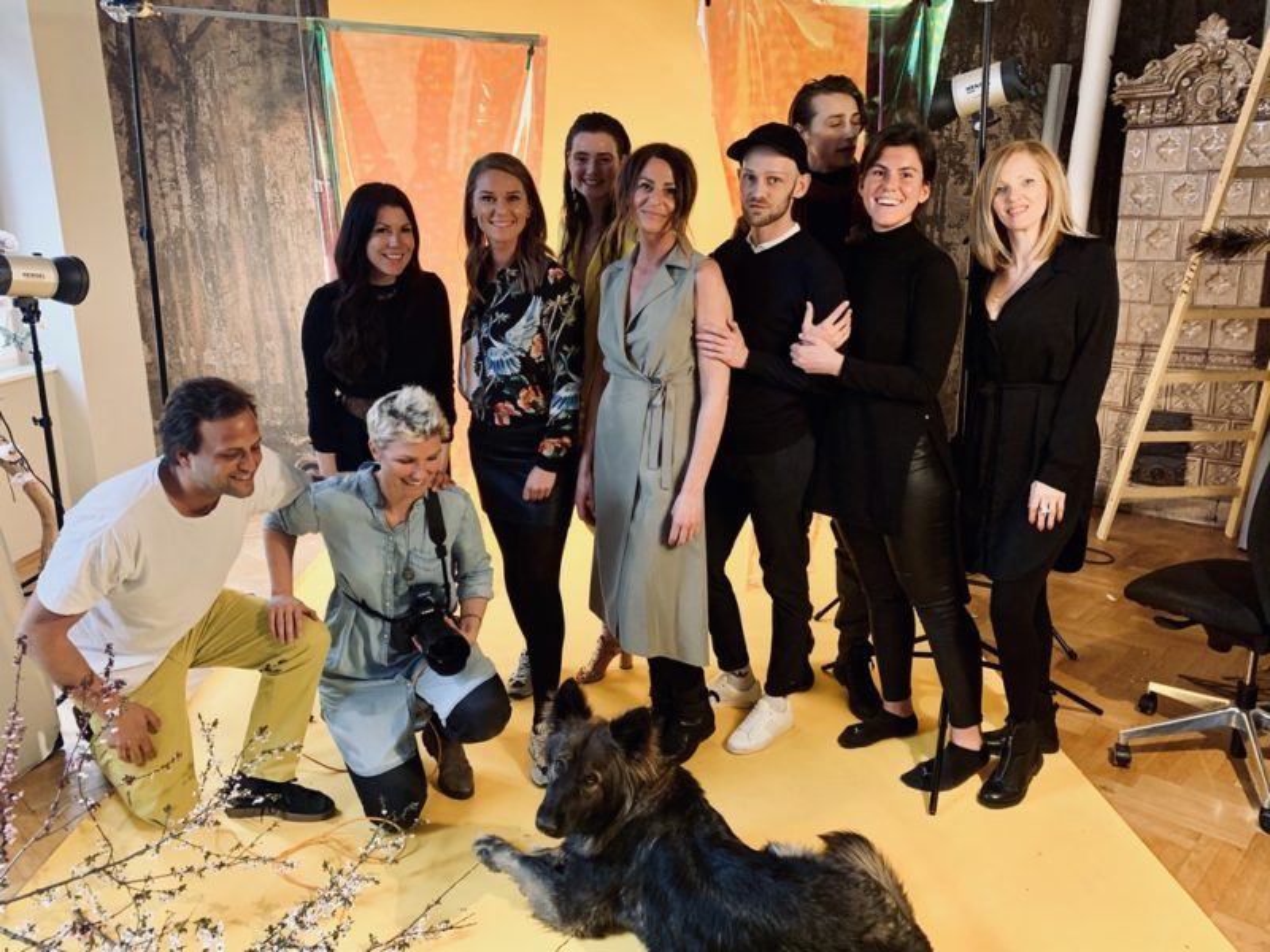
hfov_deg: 67.3
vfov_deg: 53.1
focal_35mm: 26
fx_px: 954
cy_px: 476
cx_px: 635
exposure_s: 1/50
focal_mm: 4.25
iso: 320
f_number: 1.8
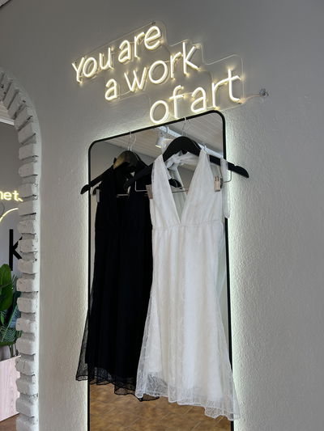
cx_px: 162
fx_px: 324
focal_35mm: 26
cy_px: 216
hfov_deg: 53.1
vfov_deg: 67.3
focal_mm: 5.7
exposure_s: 1/101
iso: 32
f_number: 1.5
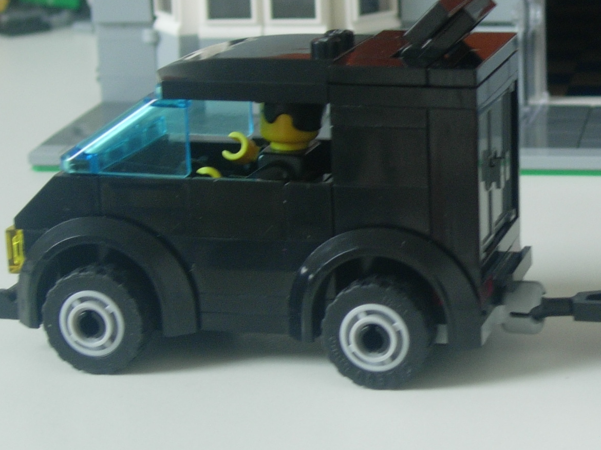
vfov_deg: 13.1
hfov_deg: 17.1
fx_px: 1961
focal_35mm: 113
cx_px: 566
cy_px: 232
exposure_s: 1/40.3
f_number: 3.2
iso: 64
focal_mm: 10.6
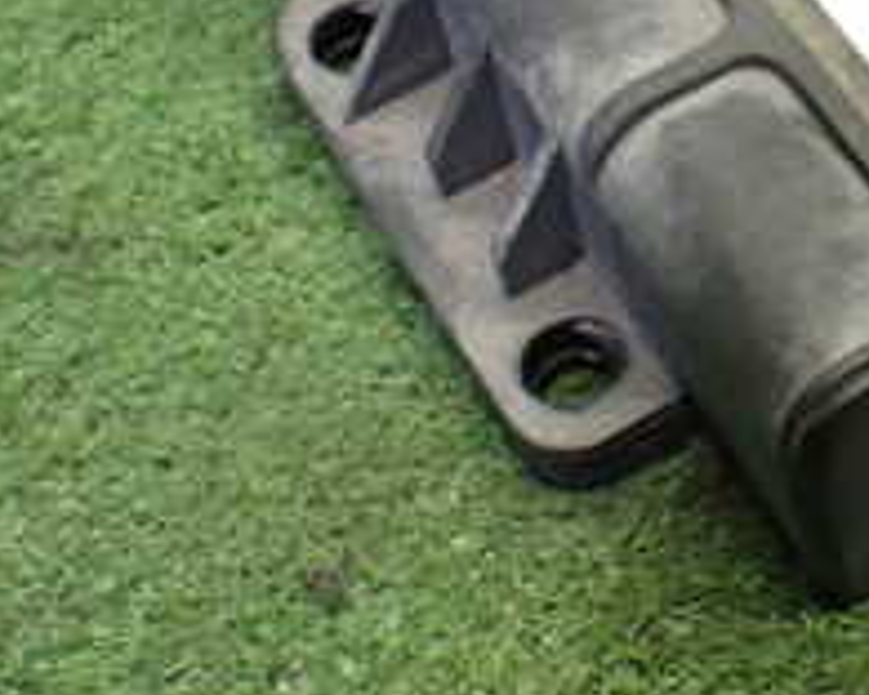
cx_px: 1003
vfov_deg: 16.5
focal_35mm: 90
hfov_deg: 20.1
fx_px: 2315
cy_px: -85
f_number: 2.3
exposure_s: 1/125
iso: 800
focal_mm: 5.4
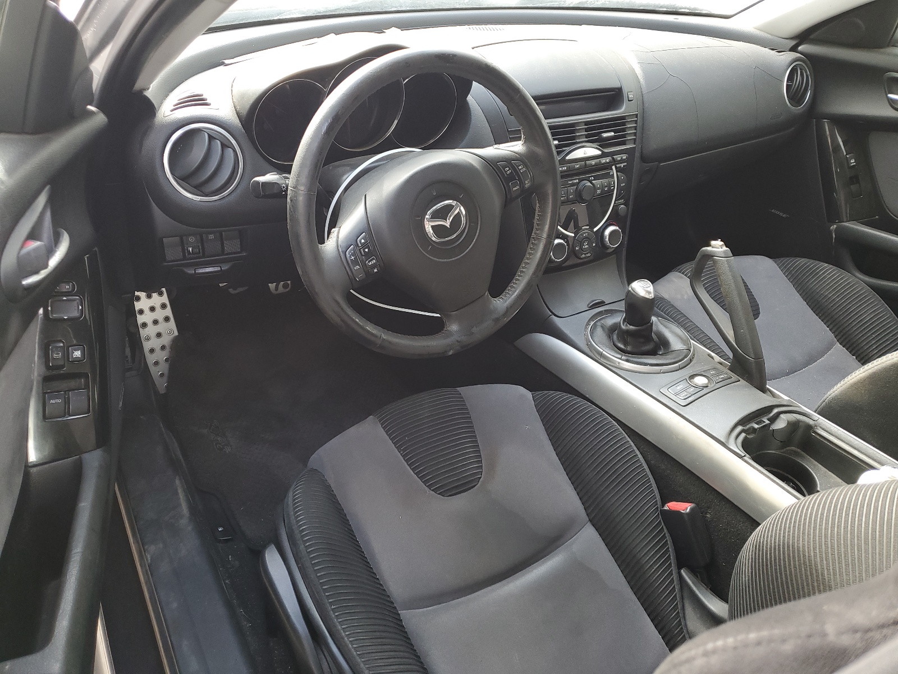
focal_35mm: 26
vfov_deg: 53.1
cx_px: 449
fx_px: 674
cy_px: 337
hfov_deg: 67.3
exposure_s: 1/120
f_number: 1.5
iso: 73
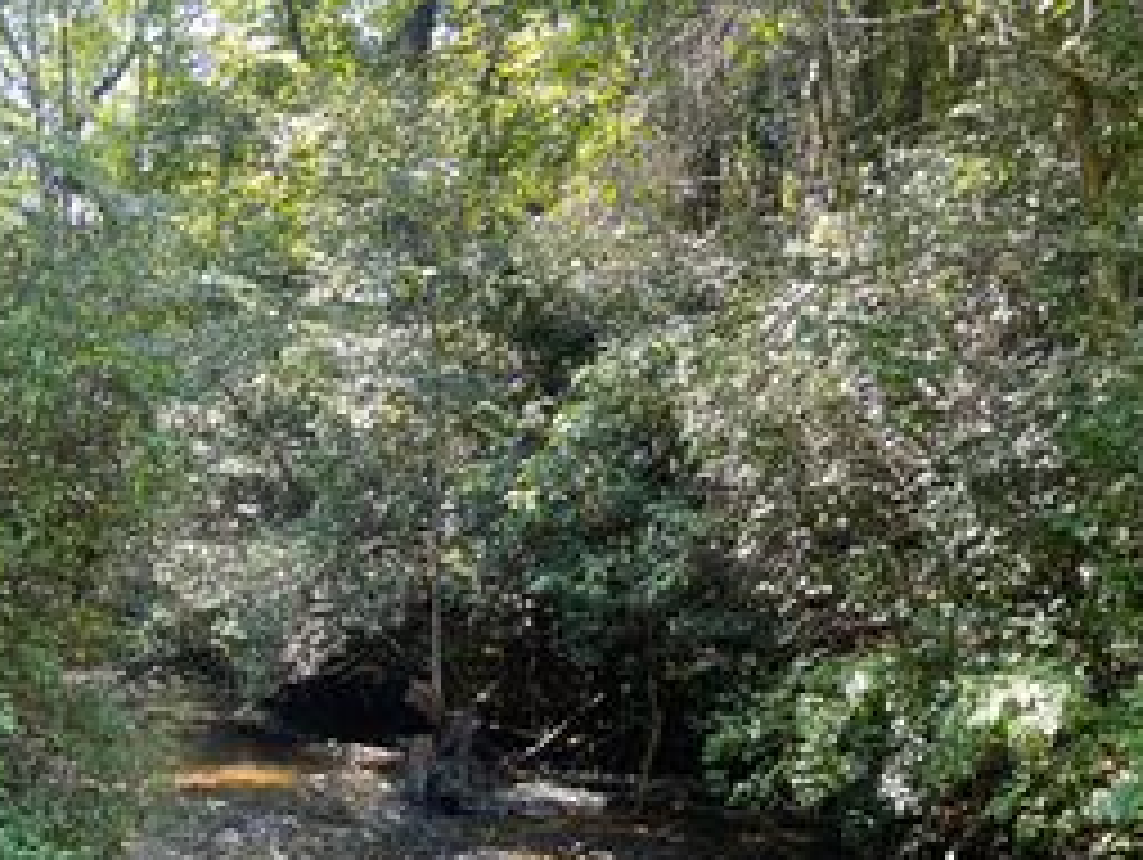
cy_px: 669
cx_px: 396
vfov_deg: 32.2
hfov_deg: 42.4
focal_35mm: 44
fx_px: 1454
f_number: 1.6
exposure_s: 1/121
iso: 80
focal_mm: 5.1
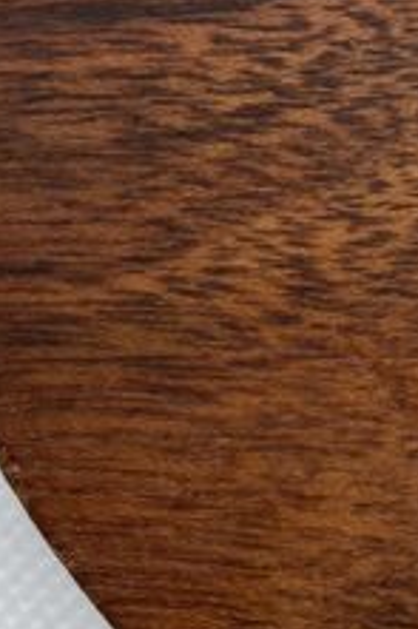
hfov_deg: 13.1
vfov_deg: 19.0
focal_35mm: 98
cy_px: -231
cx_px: 657
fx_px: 1709
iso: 32
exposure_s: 1/141
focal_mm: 4.25
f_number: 1.8
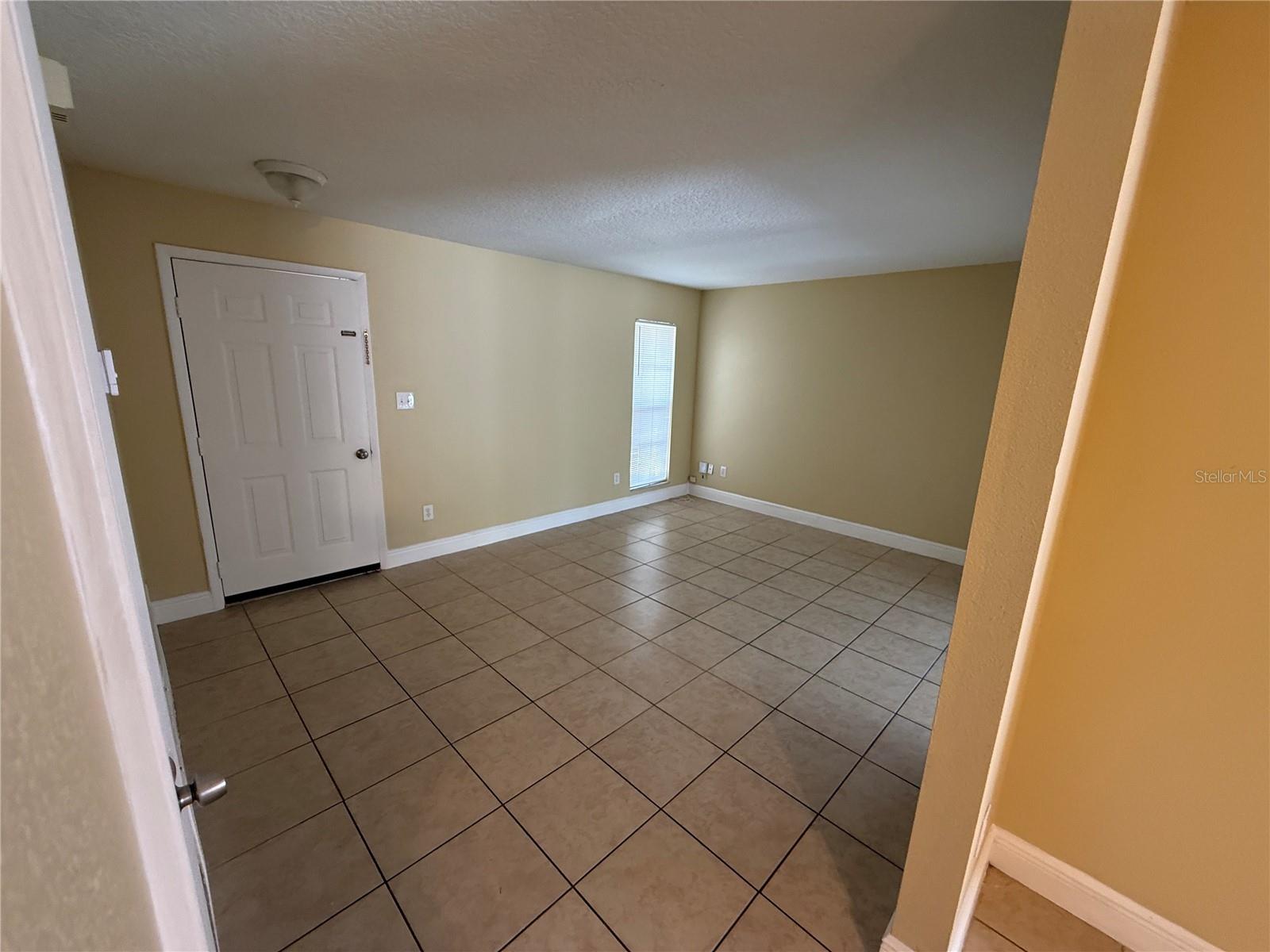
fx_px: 514
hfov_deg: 102.1
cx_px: 635
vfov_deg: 85.7
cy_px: 476
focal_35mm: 14
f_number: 2.2
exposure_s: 1/60
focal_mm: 2.22
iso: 200
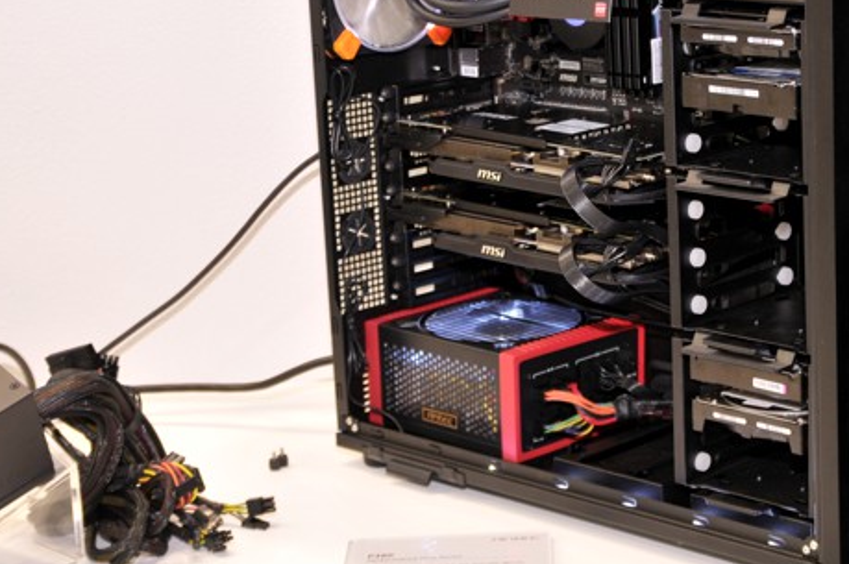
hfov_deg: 20.7
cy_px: 183
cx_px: 642
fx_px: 2309
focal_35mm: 98
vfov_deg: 13.9
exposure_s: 1/80
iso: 400
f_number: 4.5
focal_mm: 40
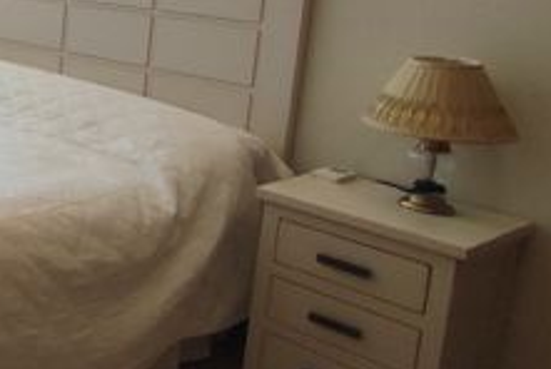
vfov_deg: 24.9
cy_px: 39
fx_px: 812
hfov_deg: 25.5
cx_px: -320
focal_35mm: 53
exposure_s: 1/100
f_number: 2.2
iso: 263
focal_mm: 1.65
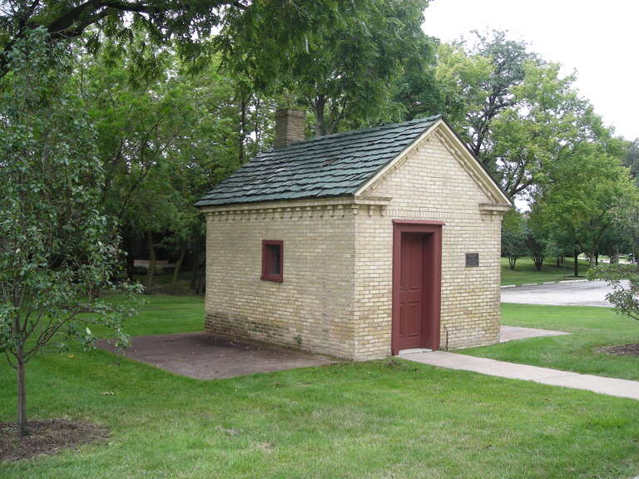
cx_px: 320
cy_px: 240
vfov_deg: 37.7
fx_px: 701
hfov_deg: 49.0
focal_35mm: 38
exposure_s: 1/182
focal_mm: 6.3
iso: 50
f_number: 3.2
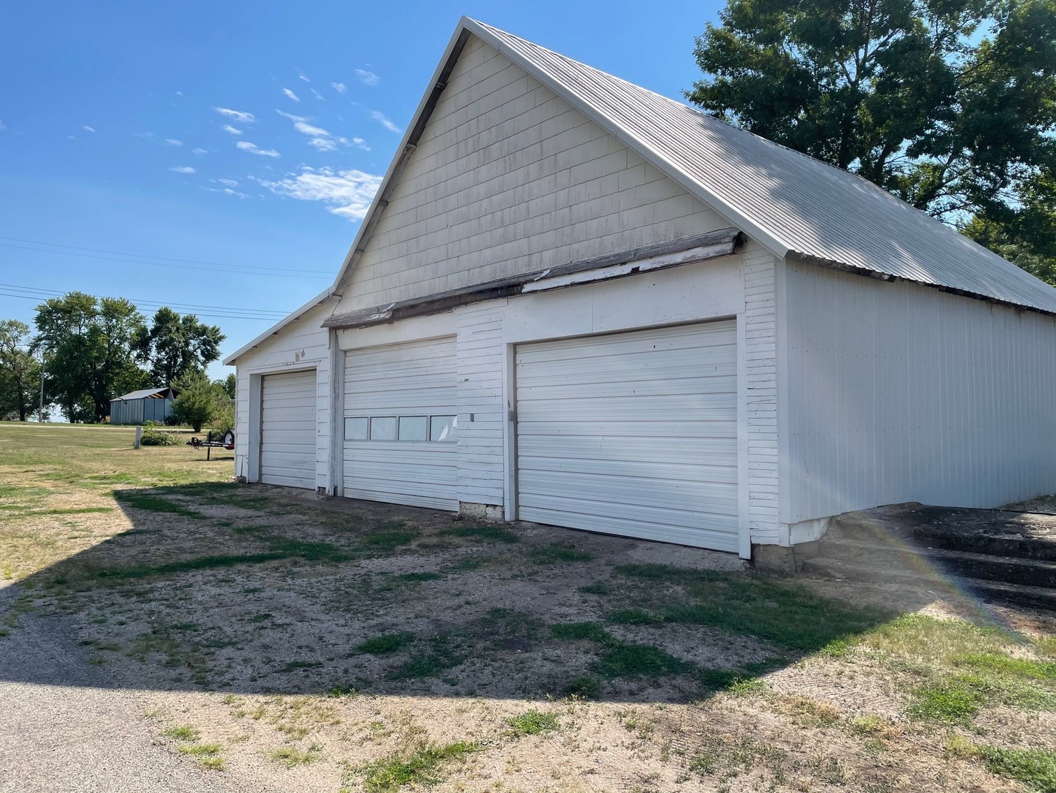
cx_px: 528
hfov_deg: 67.3
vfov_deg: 53.1
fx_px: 793
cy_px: 396
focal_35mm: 26
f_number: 1.6
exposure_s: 1/3861
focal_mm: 4.2
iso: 32
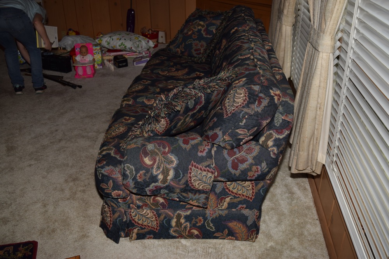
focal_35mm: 36
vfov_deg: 36.9
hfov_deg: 53.1
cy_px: 130
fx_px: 389
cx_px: 194
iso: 100
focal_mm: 24
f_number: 5.6
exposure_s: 1/100
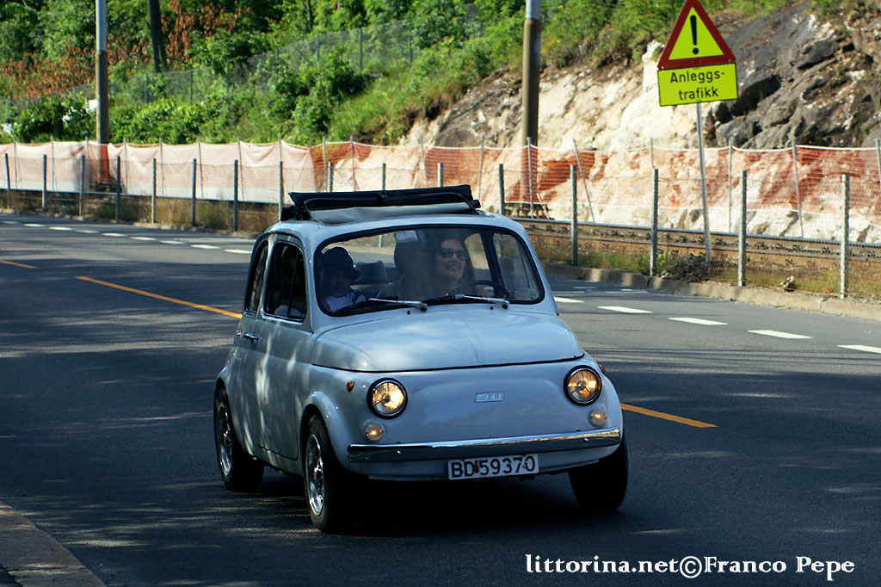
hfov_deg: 22.6
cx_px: 440
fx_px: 2202
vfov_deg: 15.2
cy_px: 294
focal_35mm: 90
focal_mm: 60
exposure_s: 1/640
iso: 200
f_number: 4.5
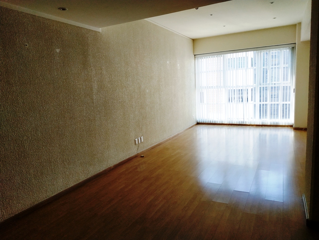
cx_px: 160
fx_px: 221
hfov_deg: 71.6
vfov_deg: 56.8
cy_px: 120
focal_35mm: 24
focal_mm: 3.94
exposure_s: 1/186
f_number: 1.9
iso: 160
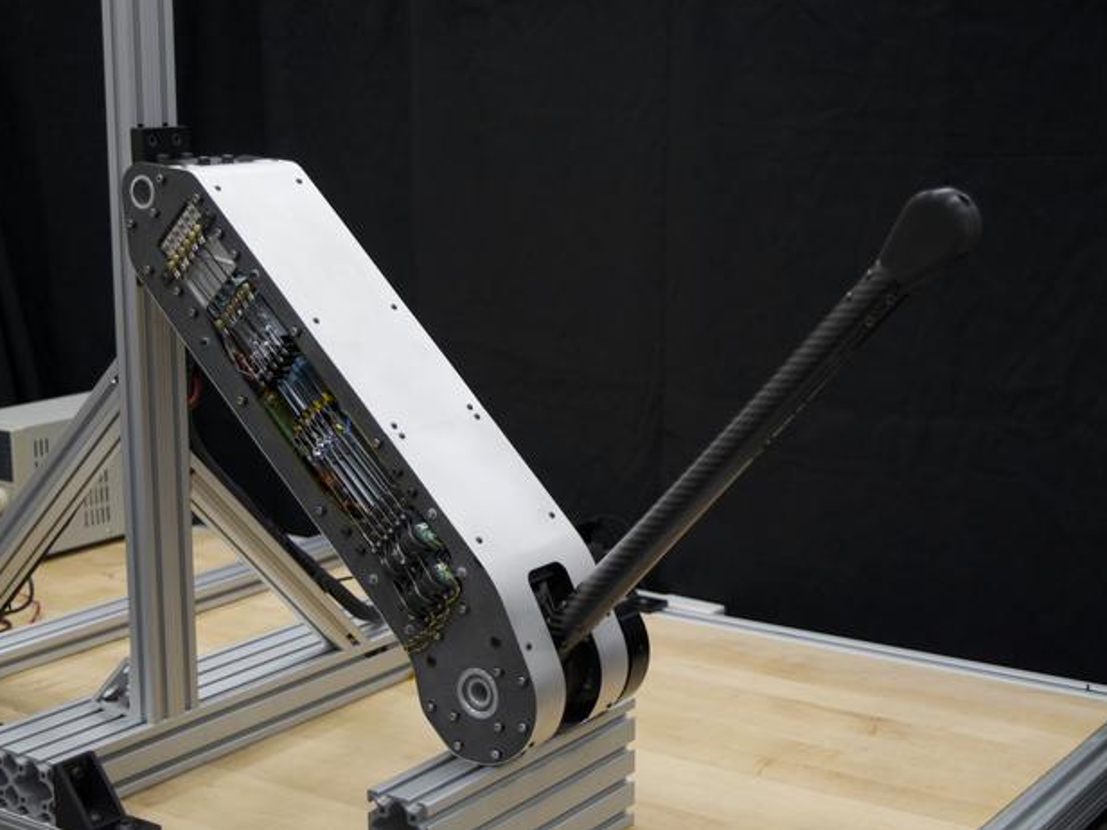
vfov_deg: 24.8
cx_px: 577
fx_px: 1887
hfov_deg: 32.7
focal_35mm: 59
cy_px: 412
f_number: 4.8
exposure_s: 1/60
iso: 720
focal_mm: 36
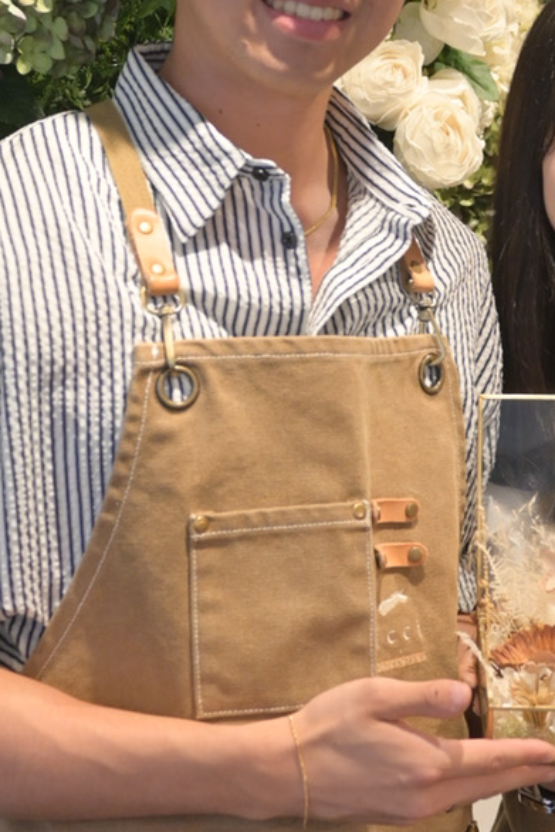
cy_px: 243
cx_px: 446
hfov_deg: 15.8
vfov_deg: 23.5
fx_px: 1987
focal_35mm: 86
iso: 1250
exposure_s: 1/125
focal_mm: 28
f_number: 3.5
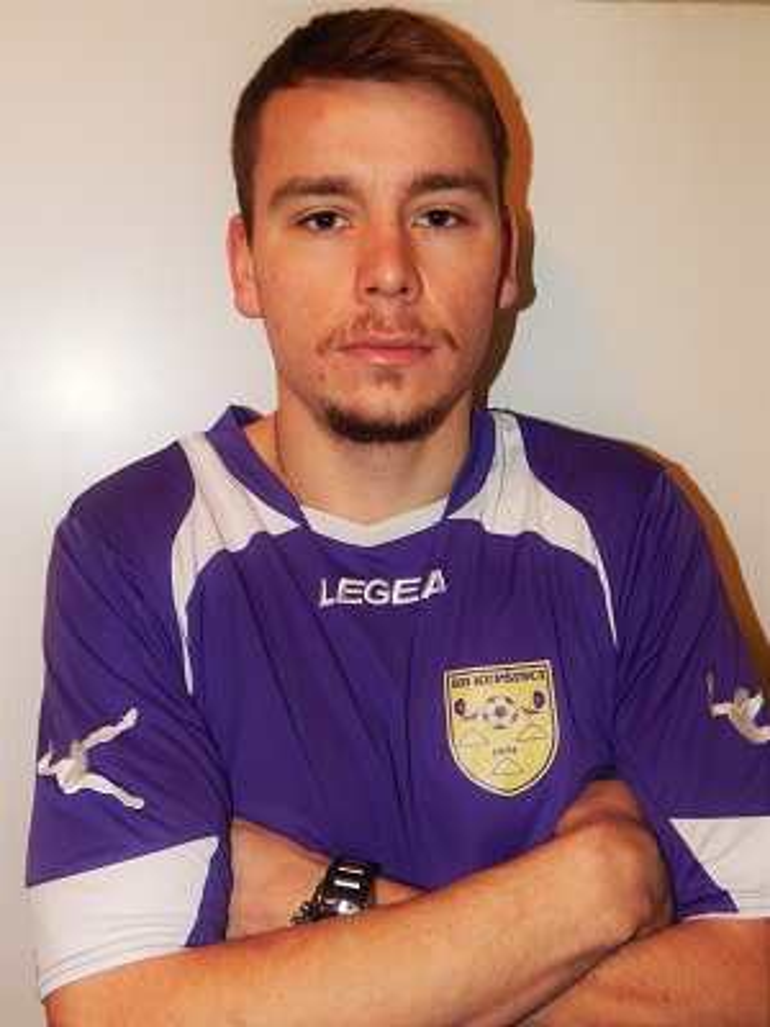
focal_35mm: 38
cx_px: 385
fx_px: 1127
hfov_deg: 37.7
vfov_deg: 49.0
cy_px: 514
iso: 200
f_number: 3.4
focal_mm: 6.8
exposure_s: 1/30
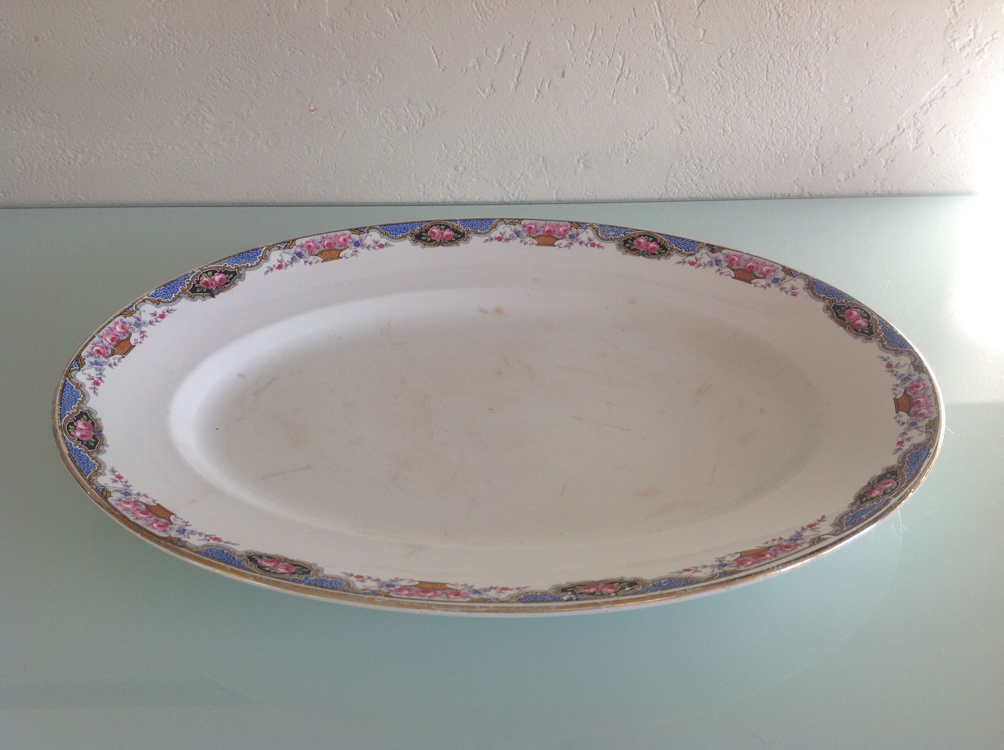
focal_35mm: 35
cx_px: 502
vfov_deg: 40.6
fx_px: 1014
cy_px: 375
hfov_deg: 52.7
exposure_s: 1/121
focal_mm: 4.28
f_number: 2.4
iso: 50
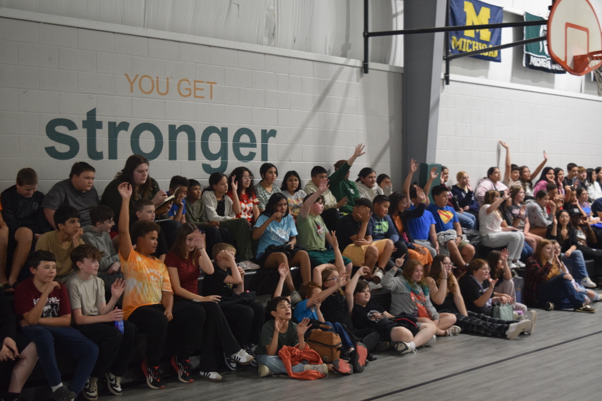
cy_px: 200
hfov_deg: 37.8
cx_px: 301
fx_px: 878
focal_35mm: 52
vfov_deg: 25.8
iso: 1600
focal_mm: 35
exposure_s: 1/40
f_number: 4.5
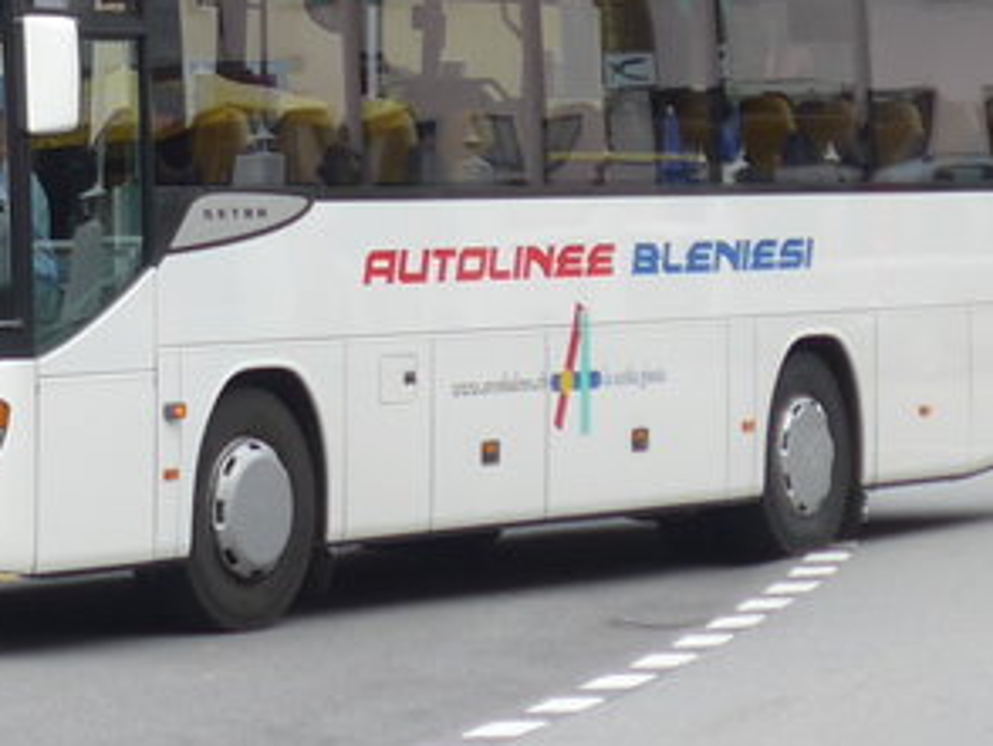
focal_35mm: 212
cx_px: -321
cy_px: -189
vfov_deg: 7.0
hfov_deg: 9.2
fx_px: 6086
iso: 80
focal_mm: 10.7
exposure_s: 1/200
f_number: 3.3
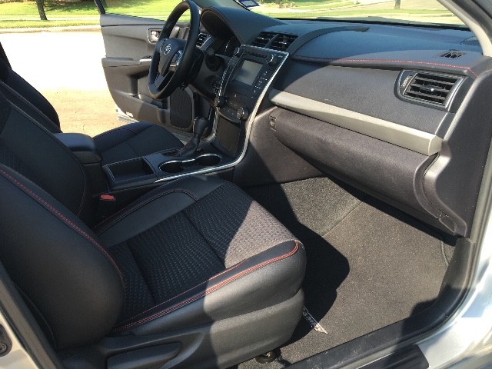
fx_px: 412
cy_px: 184
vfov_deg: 48.2
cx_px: 246
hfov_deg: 61.7
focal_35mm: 29
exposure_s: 1/234
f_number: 2.2
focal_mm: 4.15
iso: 25
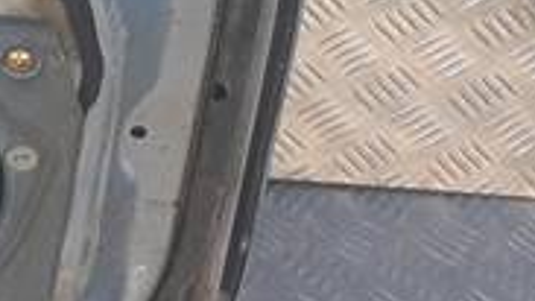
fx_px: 2157
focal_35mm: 152
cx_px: -801
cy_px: -435
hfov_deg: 11.4
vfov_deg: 7.4
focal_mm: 4.6
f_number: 1.8
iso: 32
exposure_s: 1/100
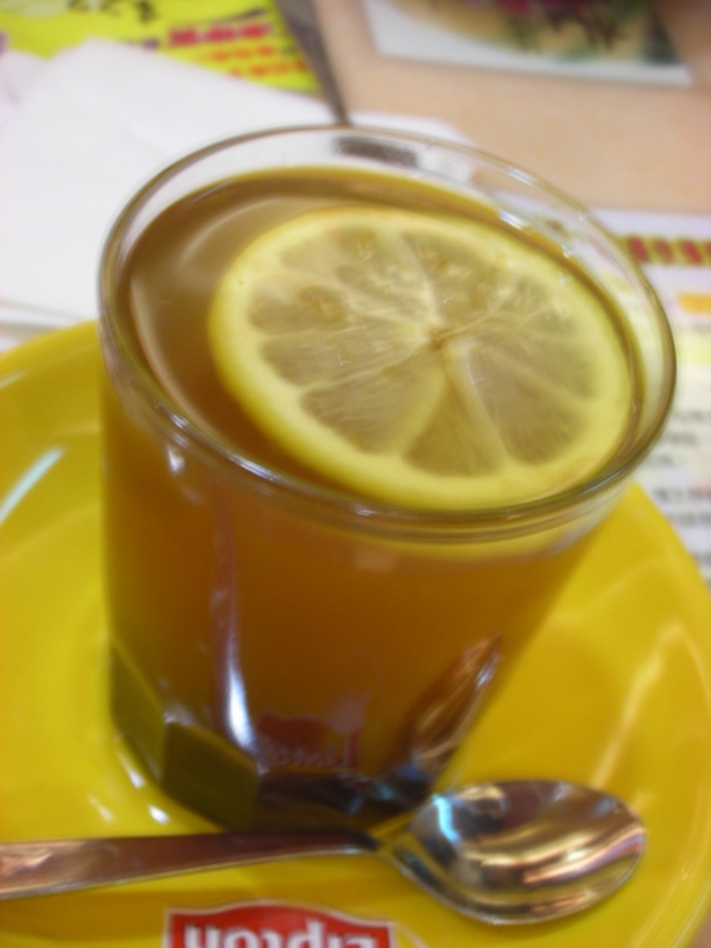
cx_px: 356
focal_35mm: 53
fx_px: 1451
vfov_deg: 36.2
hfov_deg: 27.5
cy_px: 474
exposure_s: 1/3.9
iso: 86
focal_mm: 8.8
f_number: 3.7
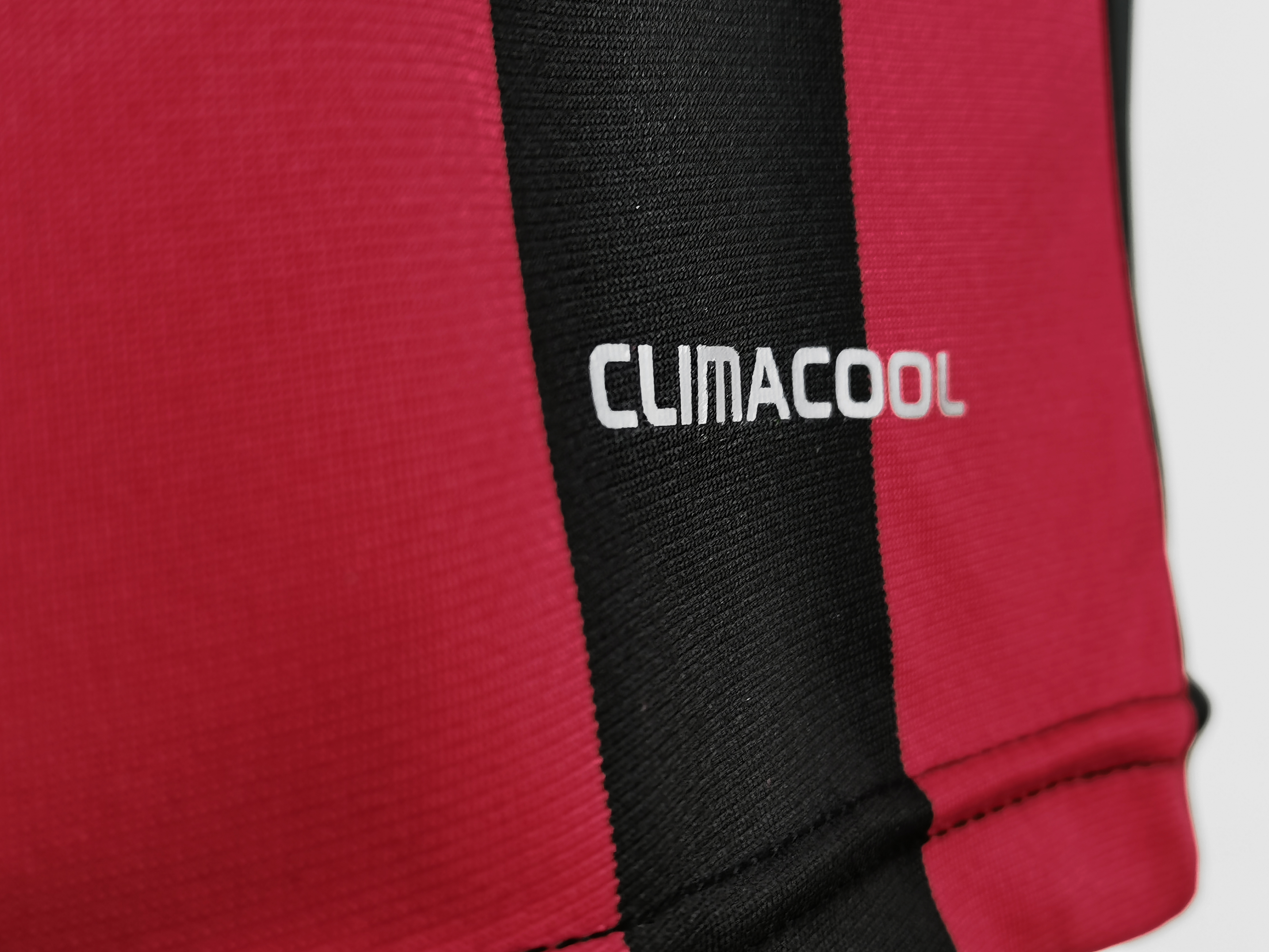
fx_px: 1686
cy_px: 474
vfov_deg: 31.5
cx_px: 648
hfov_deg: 41.2
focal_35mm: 46
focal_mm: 5.58
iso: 200
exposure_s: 1/36
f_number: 1.8
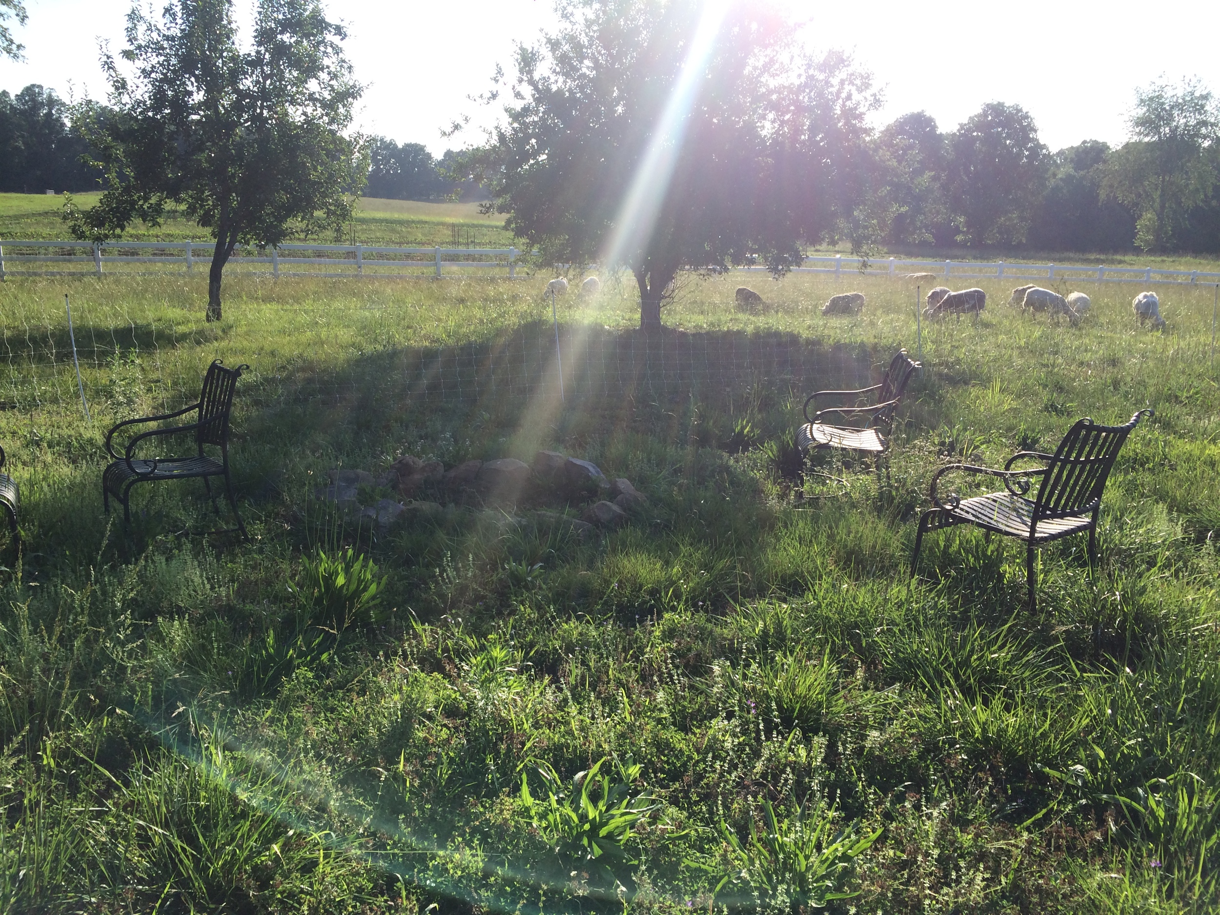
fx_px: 1022
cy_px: 458
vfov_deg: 48.2
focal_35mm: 29
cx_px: 610
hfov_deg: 61.7
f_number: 2.2
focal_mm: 4.15
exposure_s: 1/1172
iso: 32
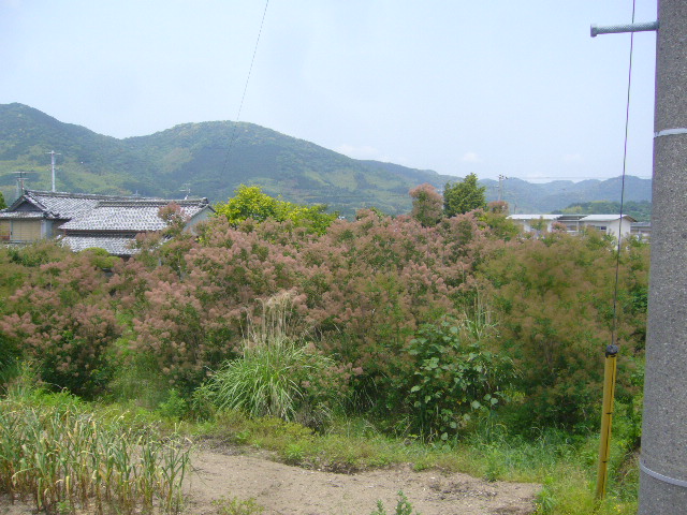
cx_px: 344
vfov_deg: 40.7
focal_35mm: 35
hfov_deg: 52.6
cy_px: 258
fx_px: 695
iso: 80
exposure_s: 1/250
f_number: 5.6
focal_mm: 5.8
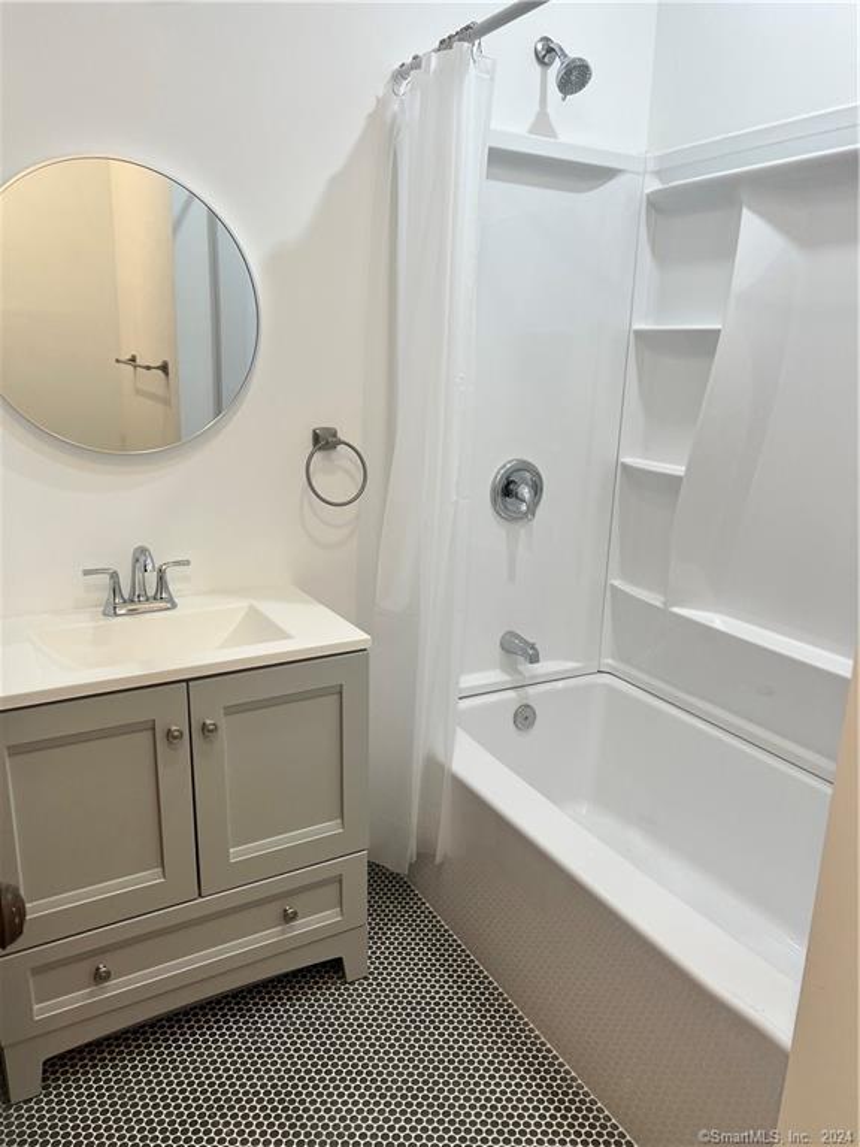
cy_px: 574
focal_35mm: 26
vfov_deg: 67.3
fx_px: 861
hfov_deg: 53.1
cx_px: 430
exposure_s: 1/120
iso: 64
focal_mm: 5.7
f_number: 1.5
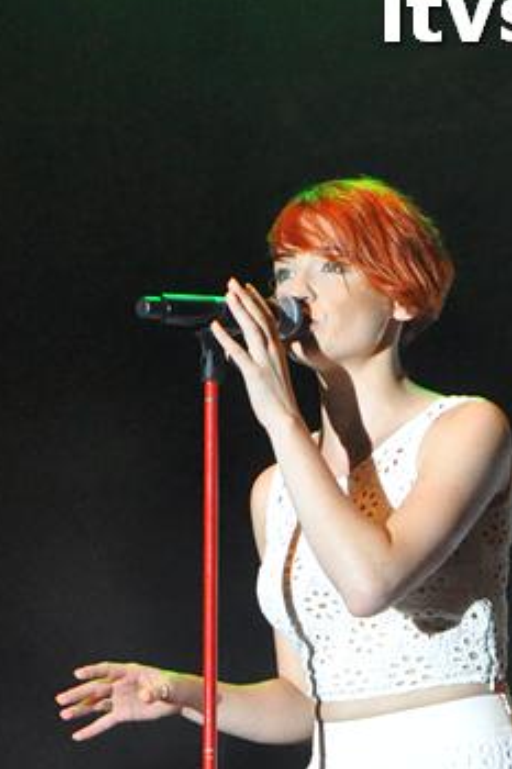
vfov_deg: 8.0
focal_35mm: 255
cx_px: 359
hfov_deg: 5.4
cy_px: 844
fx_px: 5445
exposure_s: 1/160
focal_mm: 70
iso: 3200
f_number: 4.5
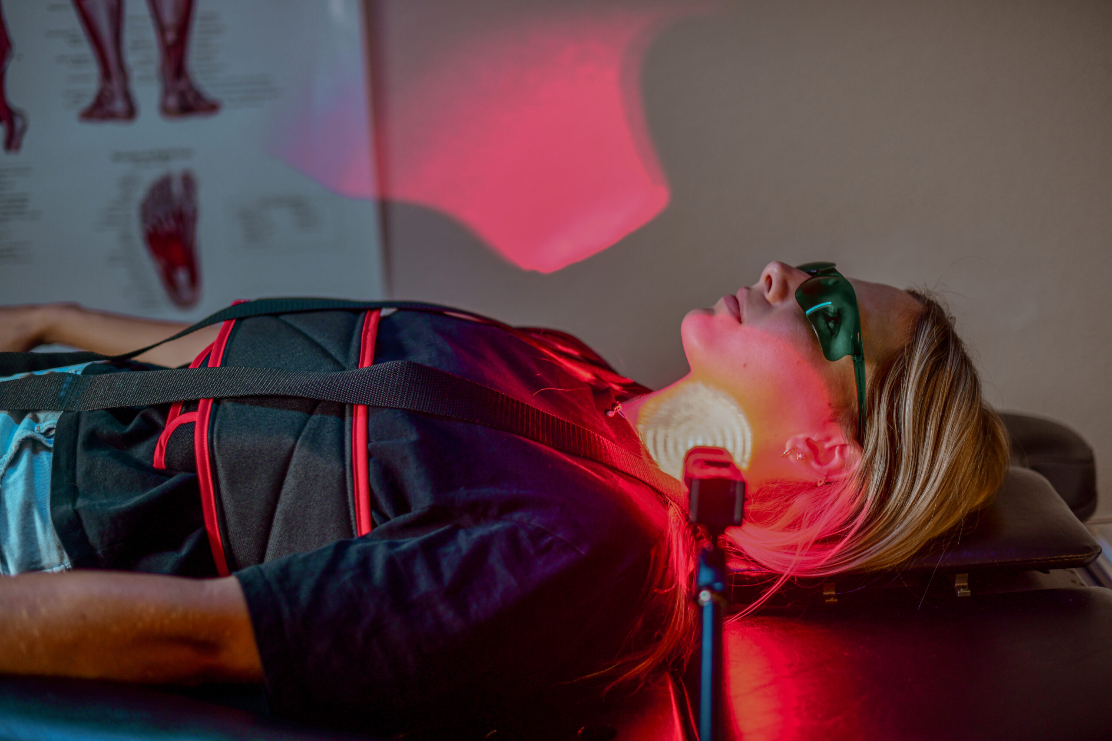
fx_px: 1544
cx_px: 556
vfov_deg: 27.0
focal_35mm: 50
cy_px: 370
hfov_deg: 39.6
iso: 800
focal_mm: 50
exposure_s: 1/320
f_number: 2.5
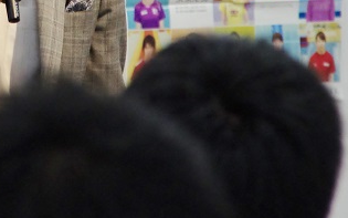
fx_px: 6210
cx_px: 8
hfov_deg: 3.2
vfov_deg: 2.0
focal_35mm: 655
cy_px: -85
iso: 1600
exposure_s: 1/200
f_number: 5.6
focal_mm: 135
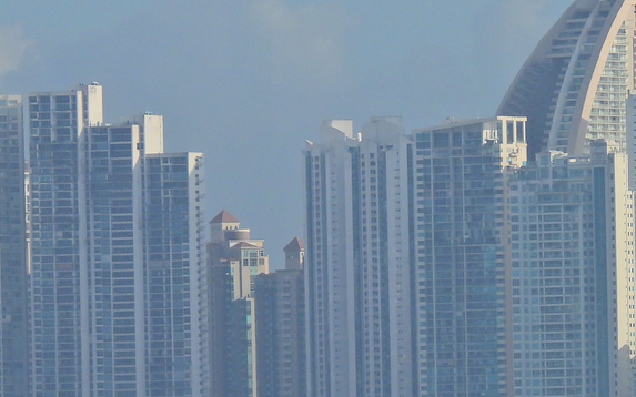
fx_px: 15598
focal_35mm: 900
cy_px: 291
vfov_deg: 1.5
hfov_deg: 2.3
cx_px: 337
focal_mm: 67.8
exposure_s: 1/1250
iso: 100
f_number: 5
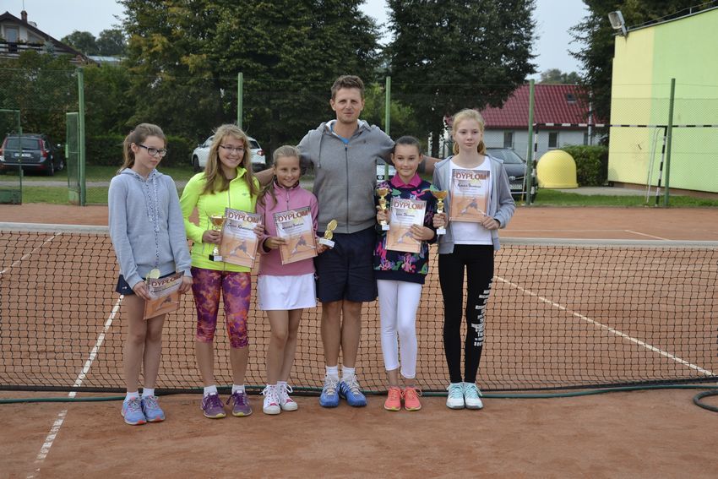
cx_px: 359
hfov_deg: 37.8
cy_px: 240
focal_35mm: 52
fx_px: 1047
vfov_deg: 25.8
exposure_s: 1/125
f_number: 5.6
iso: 100
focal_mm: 35
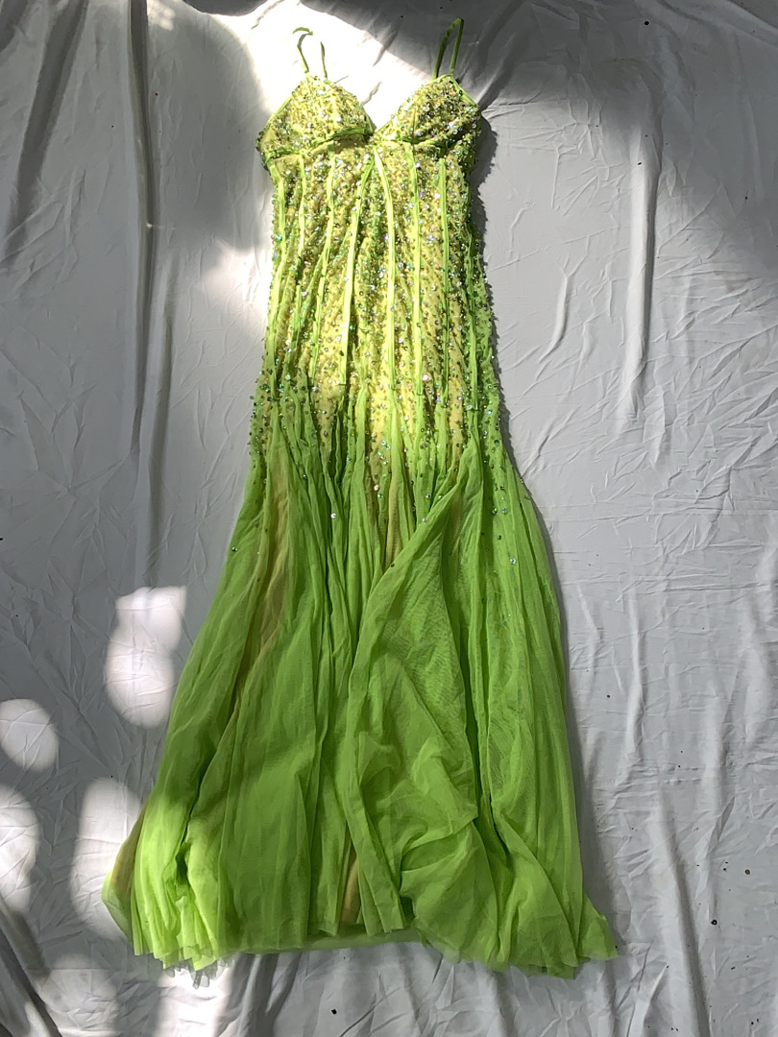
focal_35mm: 26
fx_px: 779
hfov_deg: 53.1
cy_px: 518
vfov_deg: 67.3
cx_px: 389
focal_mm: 4.25
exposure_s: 1/224
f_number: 1.8
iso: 25
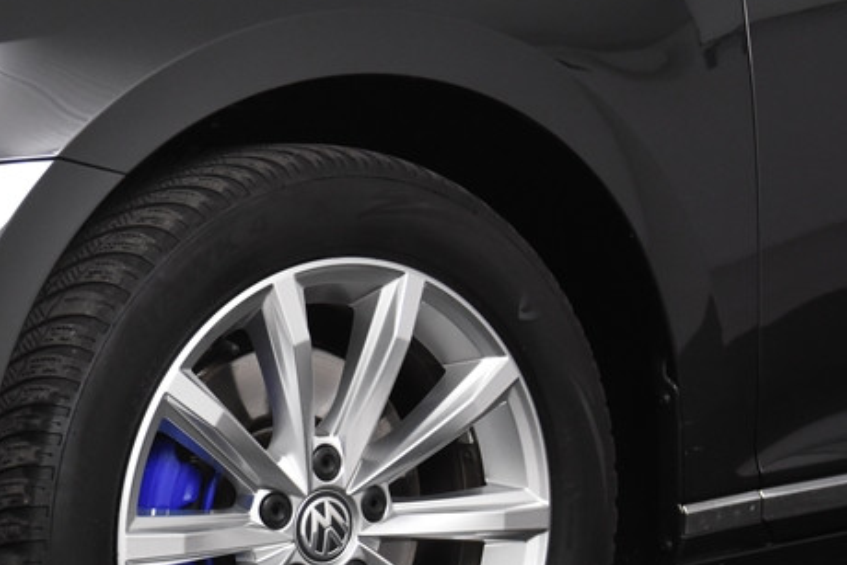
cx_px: -52
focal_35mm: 127
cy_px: 409
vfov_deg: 10.8
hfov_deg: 15.7
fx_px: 2989
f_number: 4.5
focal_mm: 38
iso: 1600
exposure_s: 1/80
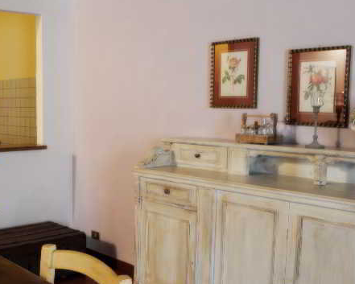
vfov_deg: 32.7
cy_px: 167
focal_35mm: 46
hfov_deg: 38.9
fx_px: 483
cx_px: 73
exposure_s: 1.3
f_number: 8
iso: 100
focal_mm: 18
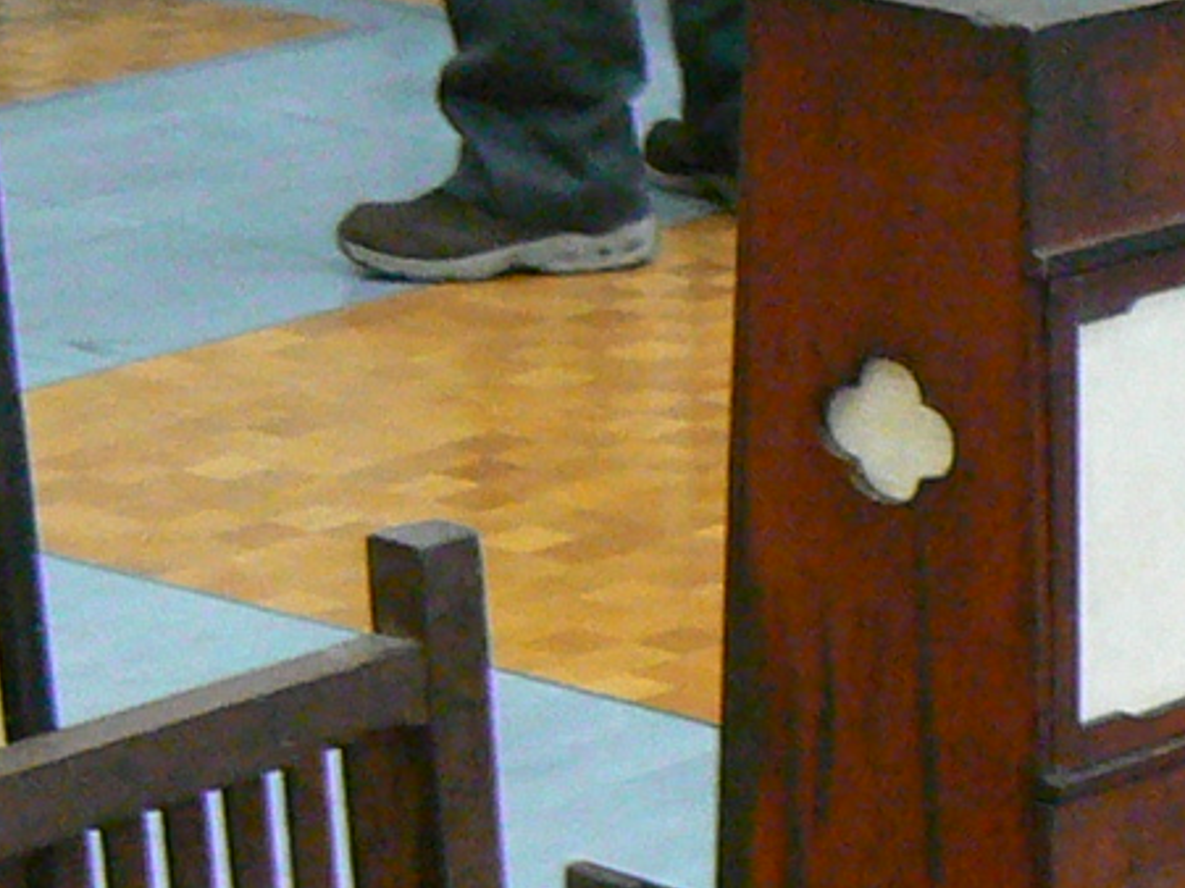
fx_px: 6297
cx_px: 1871
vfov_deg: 7.8
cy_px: 1647
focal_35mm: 184
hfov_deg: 10.3
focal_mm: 6
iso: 200
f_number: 2.8
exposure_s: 1/15
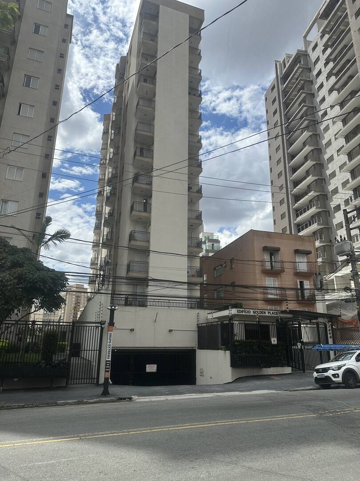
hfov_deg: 56.8
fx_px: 333
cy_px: 240
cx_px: 180
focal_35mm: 24
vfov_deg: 71.6
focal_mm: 6.86
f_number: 1.78
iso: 80
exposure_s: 1/6623
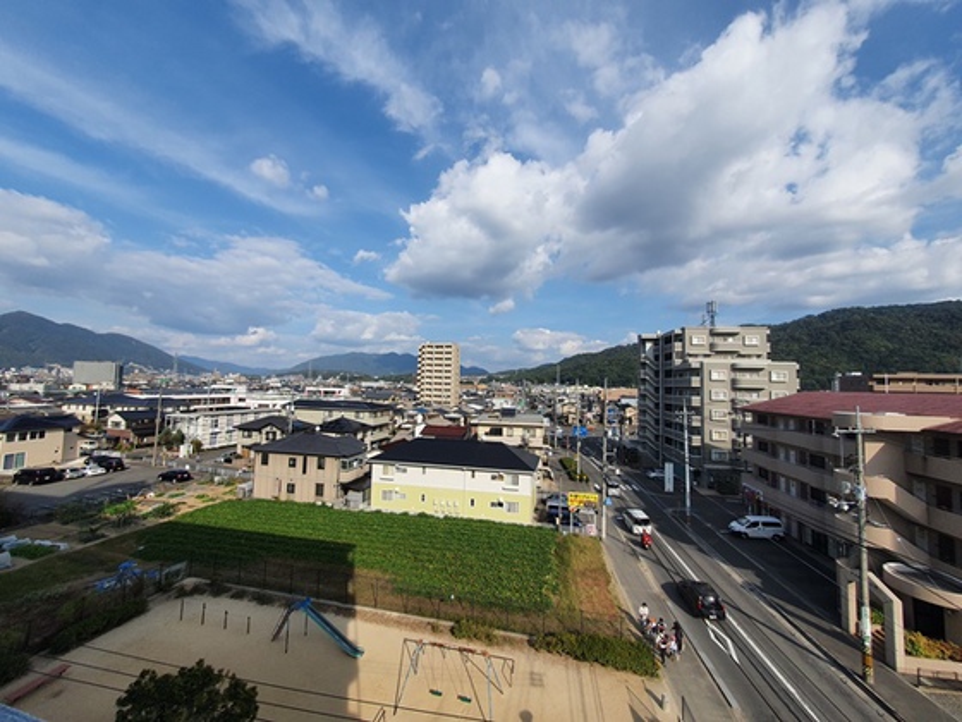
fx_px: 361
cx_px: 481
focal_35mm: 13
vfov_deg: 89.9
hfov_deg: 106.2
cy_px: 361
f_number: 2.2
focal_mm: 1.8
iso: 50
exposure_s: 1/1268
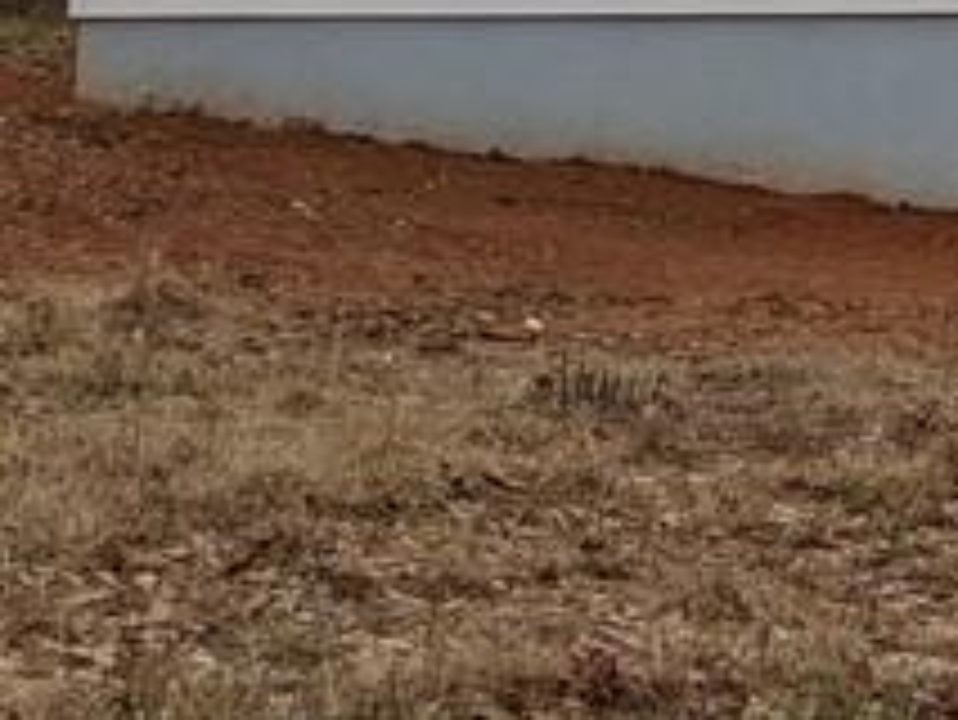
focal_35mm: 130
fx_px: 3600
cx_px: 1781
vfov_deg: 11.0
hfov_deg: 13.4
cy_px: -387
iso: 46
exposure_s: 1/2597
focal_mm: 4.38
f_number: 1.73
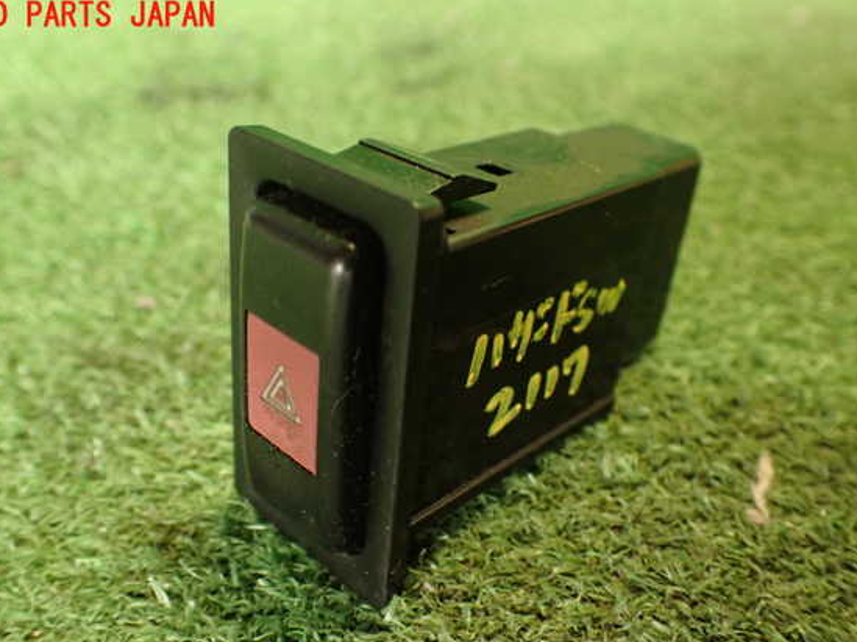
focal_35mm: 35
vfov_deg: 40.6
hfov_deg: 52.6
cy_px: 348
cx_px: 400
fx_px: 866
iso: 640
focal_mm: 5.79
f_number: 2.4
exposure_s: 1/30
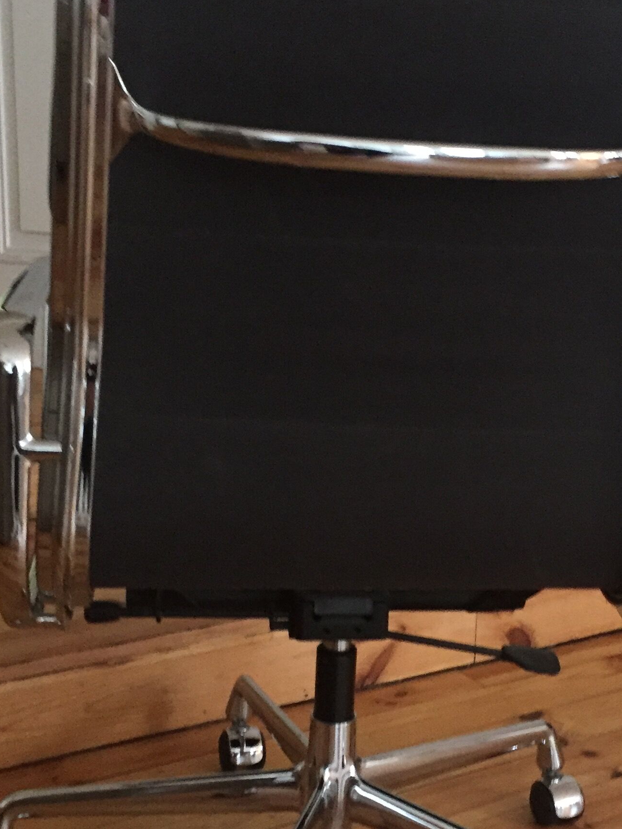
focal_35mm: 55
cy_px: 483
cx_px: 407
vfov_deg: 34.9
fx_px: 1318
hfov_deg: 26.4
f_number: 2.2
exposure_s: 1/17
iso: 320
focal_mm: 4.15
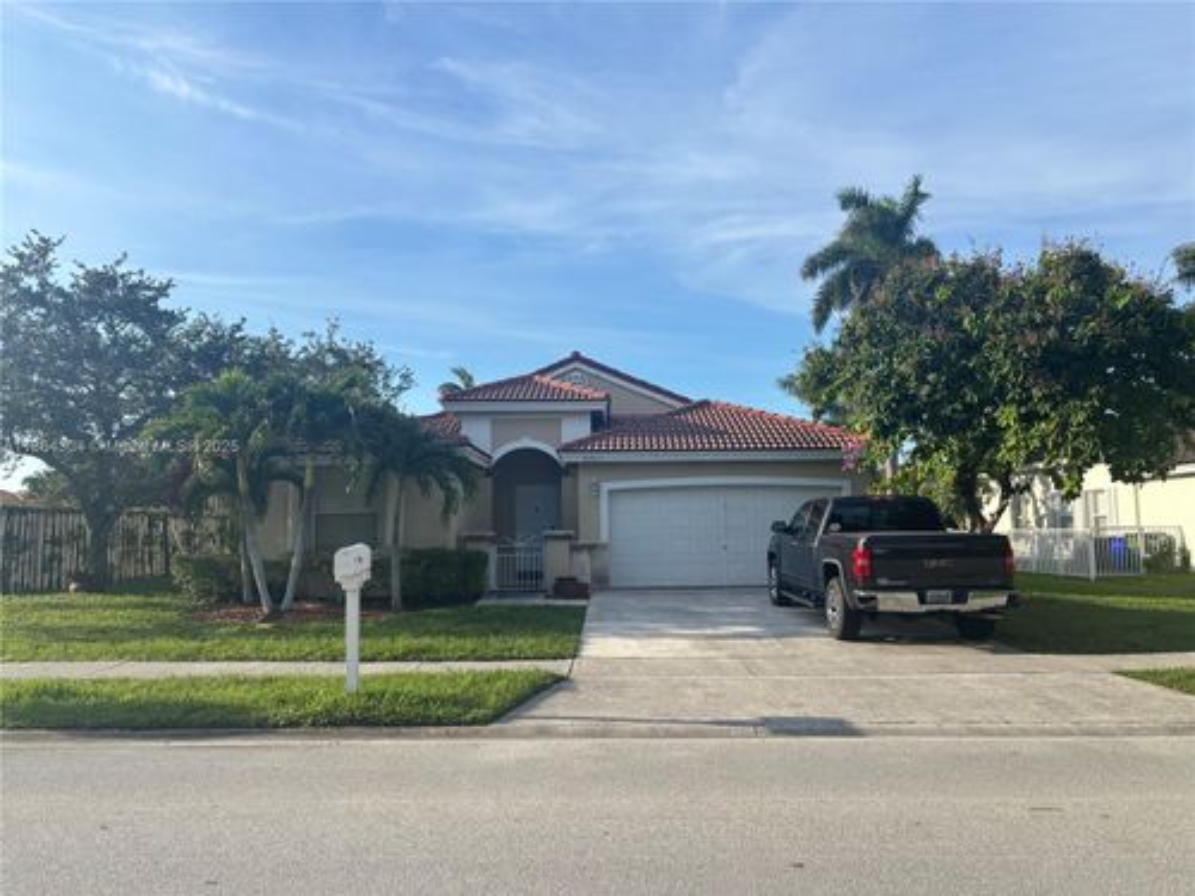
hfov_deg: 67.3
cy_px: 448
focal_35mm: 26
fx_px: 898
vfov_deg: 53.1
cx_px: 598
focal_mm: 5.96
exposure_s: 1/2342
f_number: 1.6
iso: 50
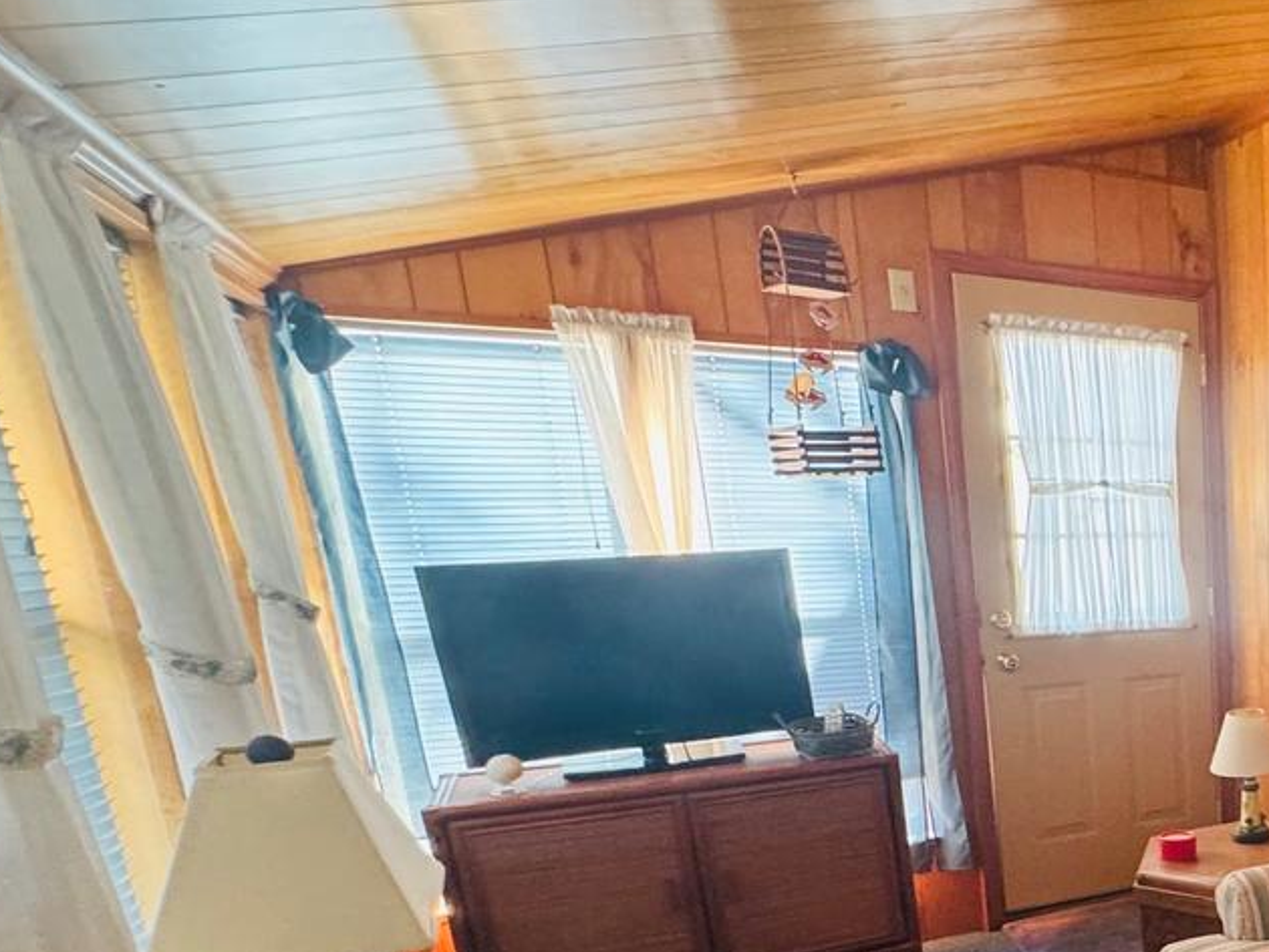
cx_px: 1422
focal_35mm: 32
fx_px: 1174
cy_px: 797
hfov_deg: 43.0
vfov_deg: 41.7
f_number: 2.2
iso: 320
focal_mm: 2.22
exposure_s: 1/47
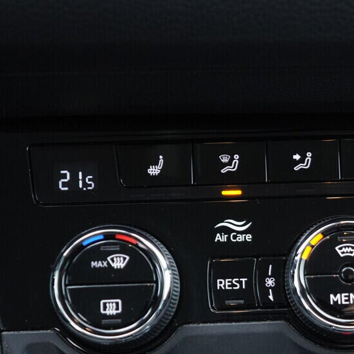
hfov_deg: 21.1
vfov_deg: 21.4
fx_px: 926
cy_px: 272
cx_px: 335
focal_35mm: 80
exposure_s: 1/40
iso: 640
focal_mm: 24
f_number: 2.8
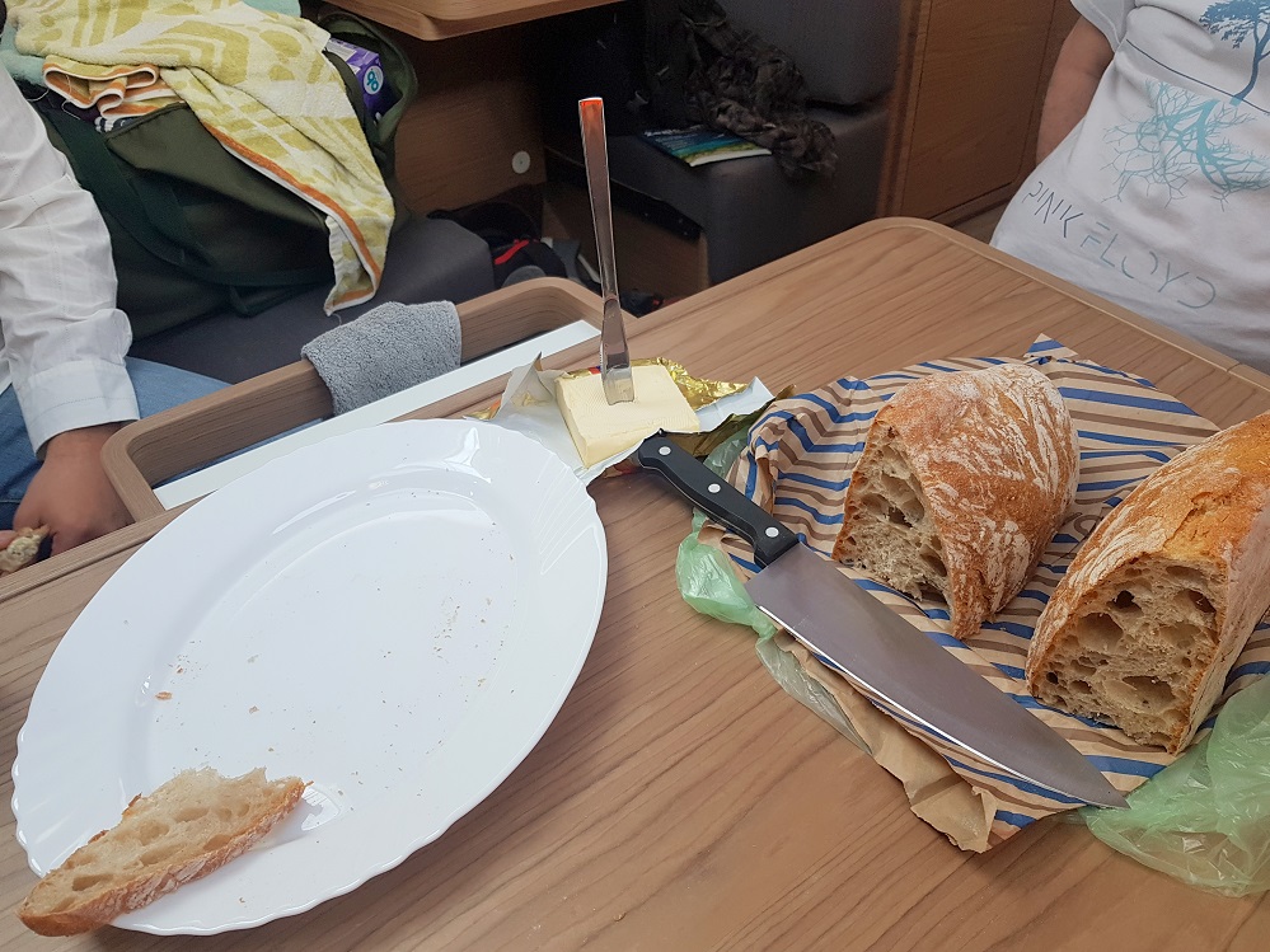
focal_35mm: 26
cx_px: 635
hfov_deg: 67.3
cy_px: 476
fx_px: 954
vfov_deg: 53.1
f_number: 1.7
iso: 80
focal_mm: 4.2
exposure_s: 1/50
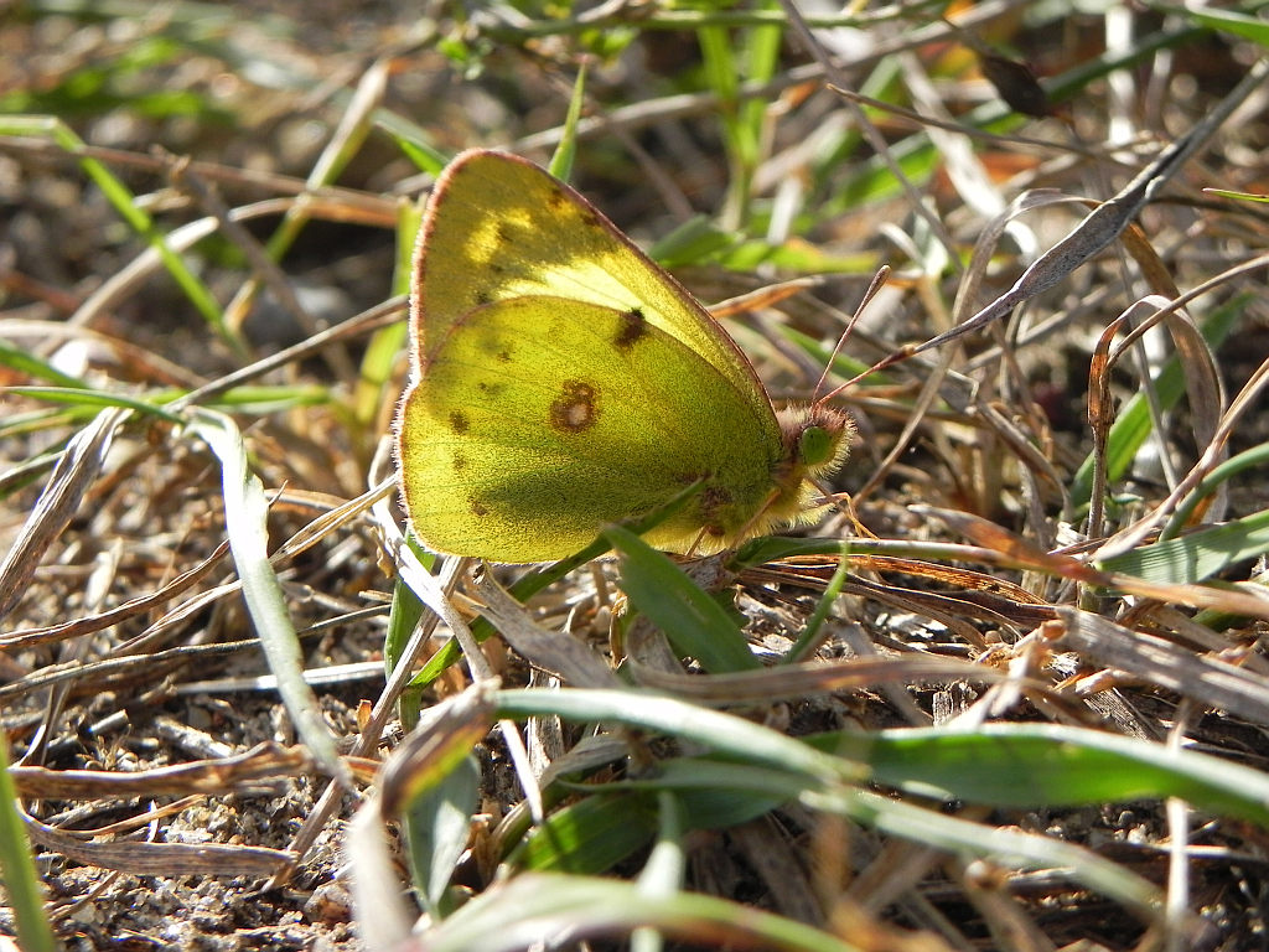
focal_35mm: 85
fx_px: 3116
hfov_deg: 23.0
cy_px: 476
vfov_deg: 17.4
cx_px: 634
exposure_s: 1/600
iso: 160
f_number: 4.5
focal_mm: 15.1
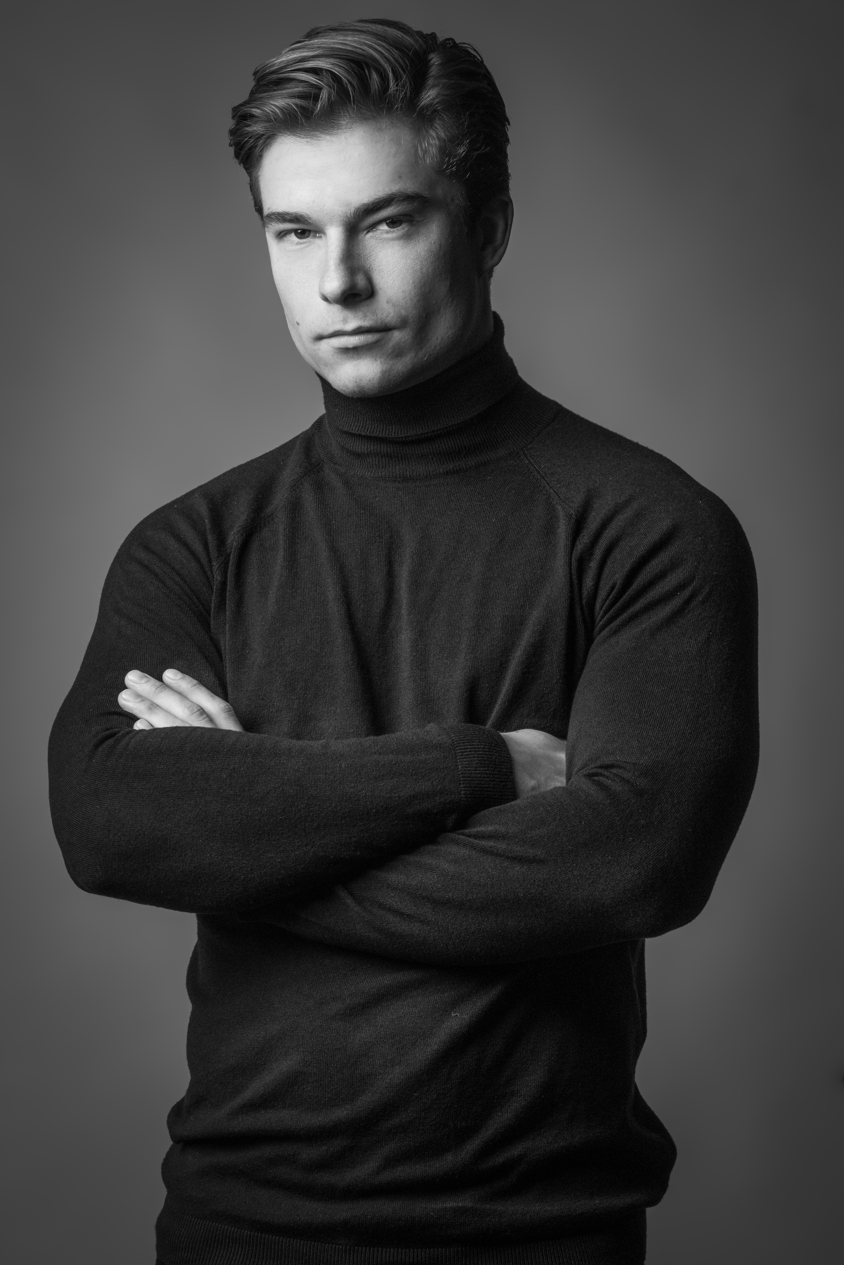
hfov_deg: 9.1
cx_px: 422
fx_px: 5275
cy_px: 632
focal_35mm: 150
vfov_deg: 13.7
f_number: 11
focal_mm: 100
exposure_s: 1/125
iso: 400
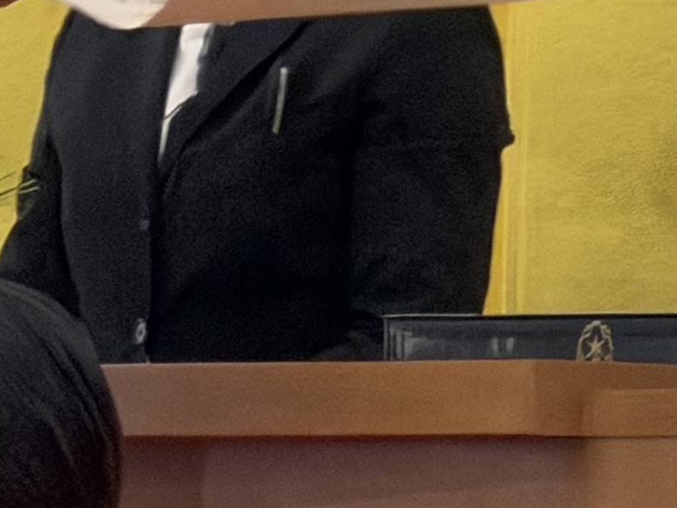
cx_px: 882
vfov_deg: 1.4
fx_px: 20418
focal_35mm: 1044
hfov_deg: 1.9
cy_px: -458
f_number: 2.8
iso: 160
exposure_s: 1/121
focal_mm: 16.89
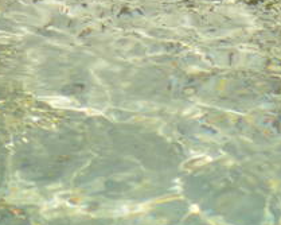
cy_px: 82
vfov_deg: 0.8
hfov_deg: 1.0
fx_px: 16539
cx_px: -640
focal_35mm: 1990
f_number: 7.1
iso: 400
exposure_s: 1/1600
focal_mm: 185
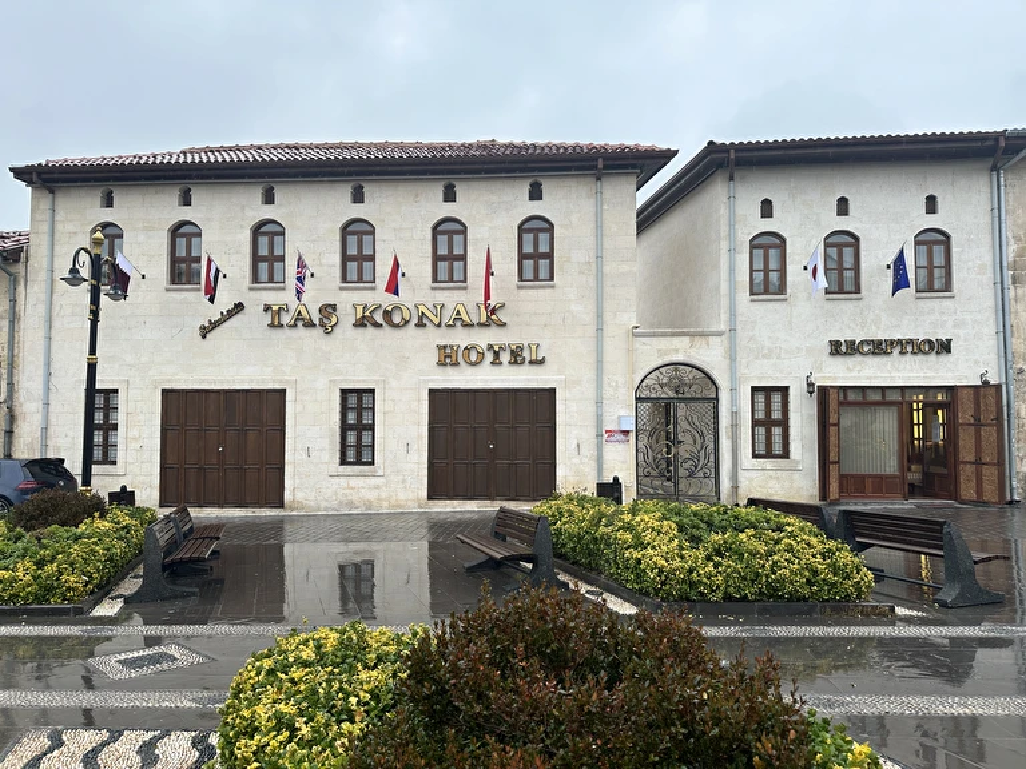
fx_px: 711
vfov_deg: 56.8
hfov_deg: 71.6
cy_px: 384
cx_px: 513
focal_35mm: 24
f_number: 1.78
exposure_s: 1/268
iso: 80
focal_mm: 6.86
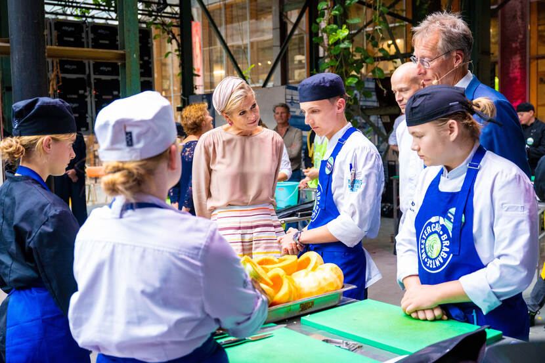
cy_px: 182
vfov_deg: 31.9
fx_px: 636
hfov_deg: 46.4
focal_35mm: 42
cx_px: 272
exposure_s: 1/160
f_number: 4
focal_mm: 42
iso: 2000
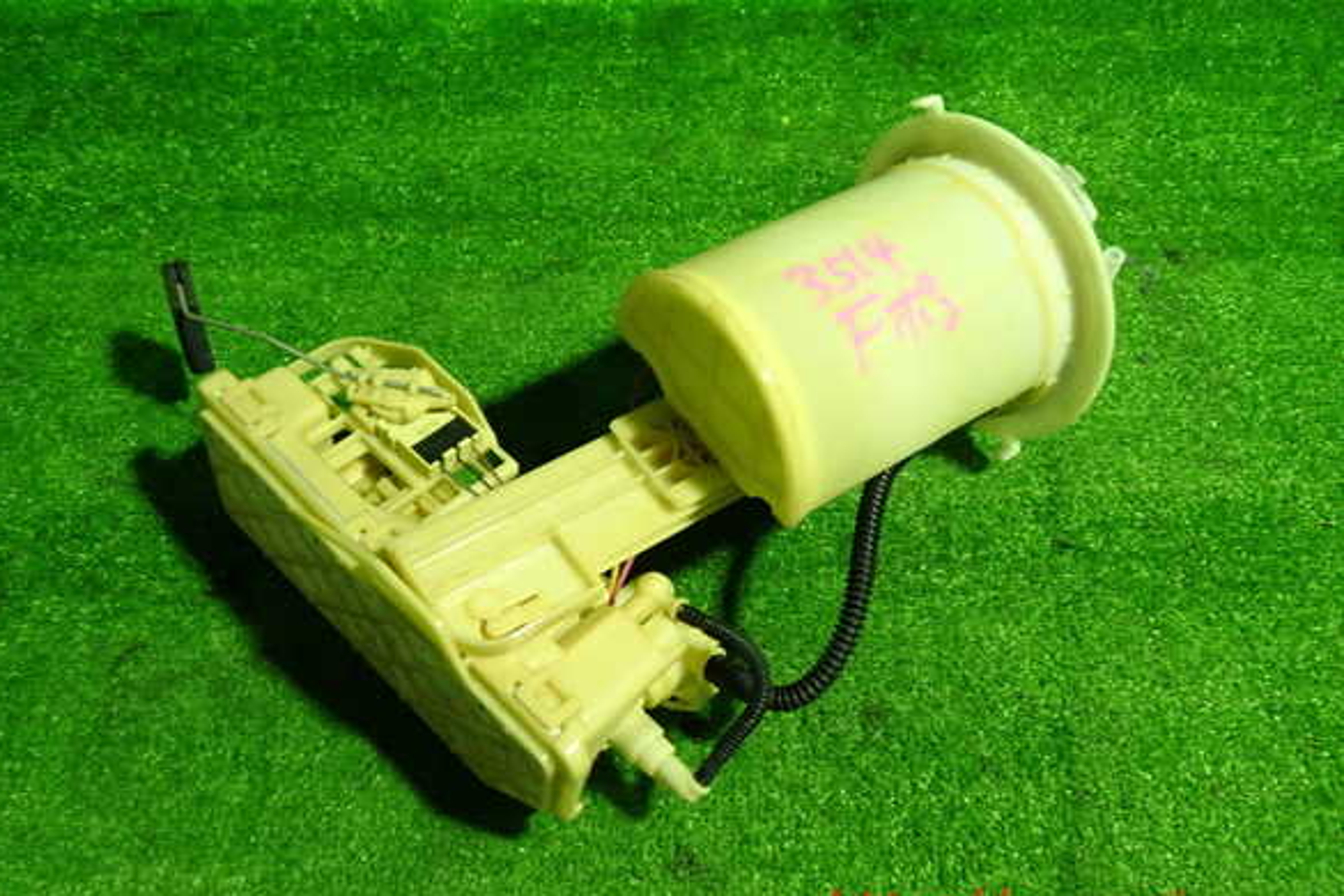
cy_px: 425
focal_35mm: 32
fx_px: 1195
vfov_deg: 41.1
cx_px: 662
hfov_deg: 58.7
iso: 250
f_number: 2.3
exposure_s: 1/30
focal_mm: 5.4
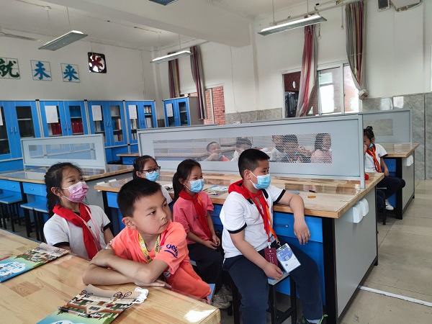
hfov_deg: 71.6
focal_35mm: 24
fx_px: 300
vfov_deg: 56.8
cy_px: 162
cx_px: 216
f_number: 1.69
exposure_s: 1/100
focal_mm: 6.72
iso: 173
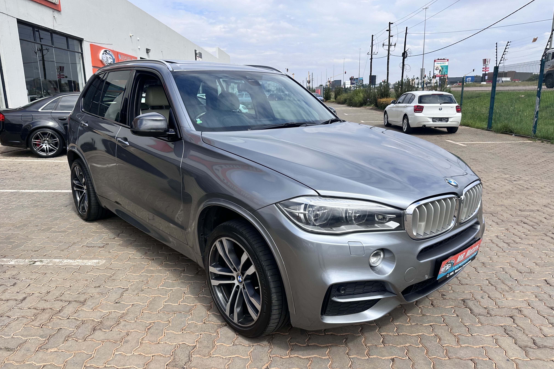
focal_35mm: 25
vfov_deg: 51.3
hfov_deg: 71.5
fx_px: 385
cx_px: 277
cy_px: 192
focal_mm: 6.86
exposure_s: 1/4348
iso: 80
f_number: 1.78
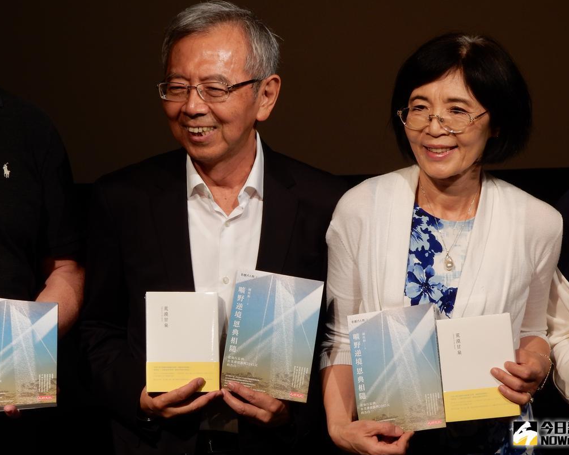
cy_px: 229
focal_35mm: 123
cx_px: 301
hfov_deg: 15.6
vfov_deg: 12.5
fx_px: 2071
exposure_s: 1/30
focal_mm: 20.9
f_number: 5.6
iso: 140
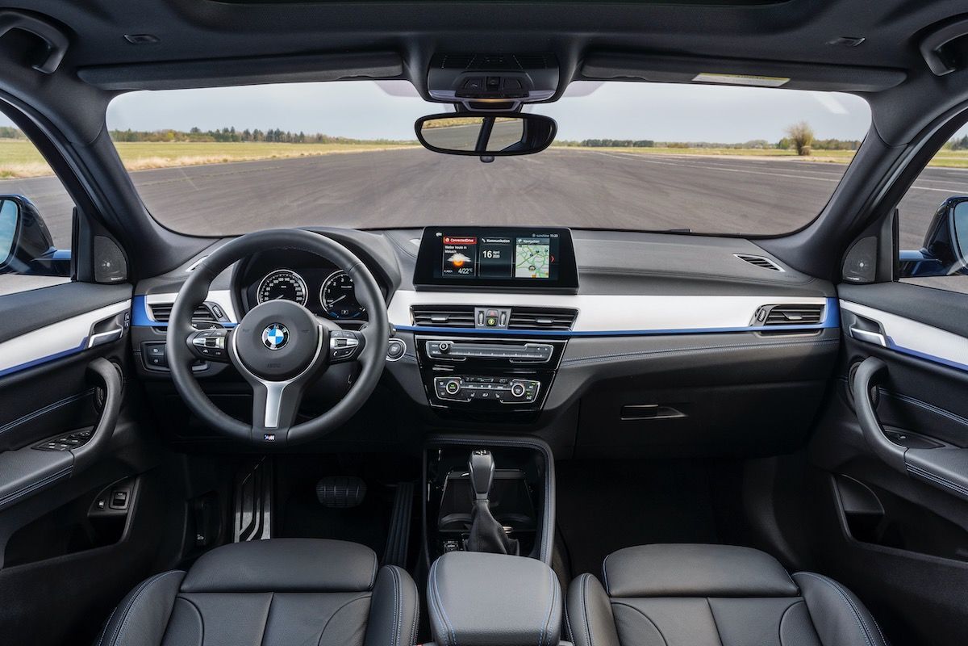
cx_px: 484
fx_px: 807
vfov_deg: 43.6
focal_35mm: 30
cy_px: 323
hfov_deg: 61.9
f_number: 13
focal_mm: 30
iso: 500
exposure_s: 1/60
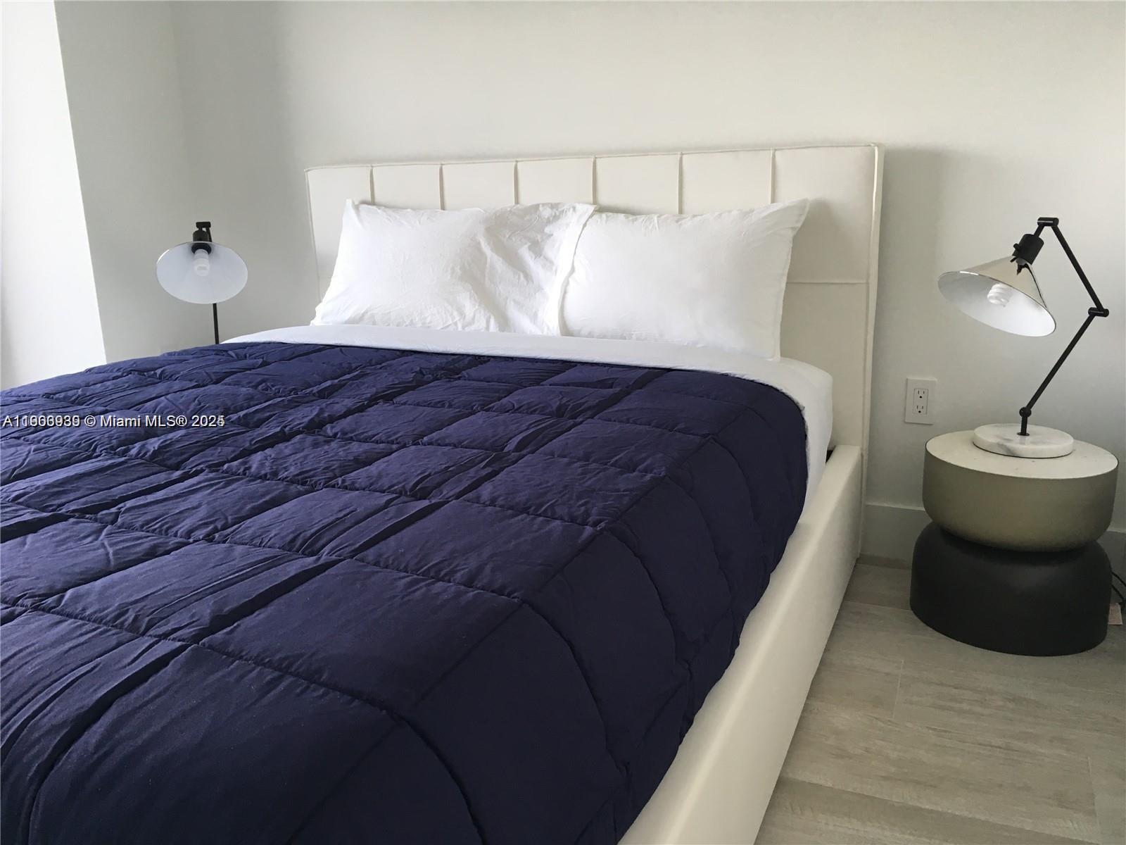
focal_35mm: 29
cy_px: 422
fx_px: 943
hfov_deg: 61.7
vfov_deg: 48.2
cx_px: 563
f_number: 2.2
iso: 32
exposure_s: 1/30
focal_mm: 4.15
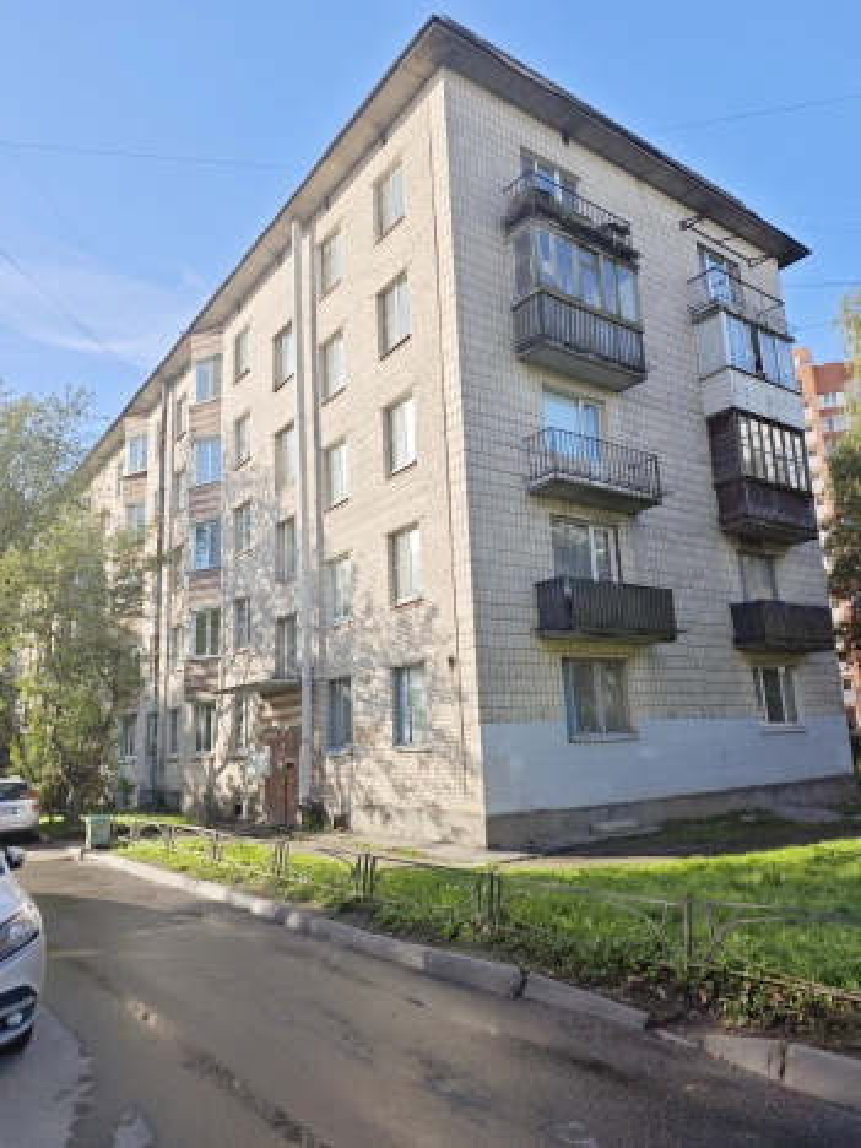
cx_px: 430
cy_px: 574
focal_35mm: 23
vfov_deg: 73.9
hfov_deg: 58.9
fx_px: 763
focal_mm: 6.55
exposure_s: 1/2214
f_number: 1.6
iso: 50
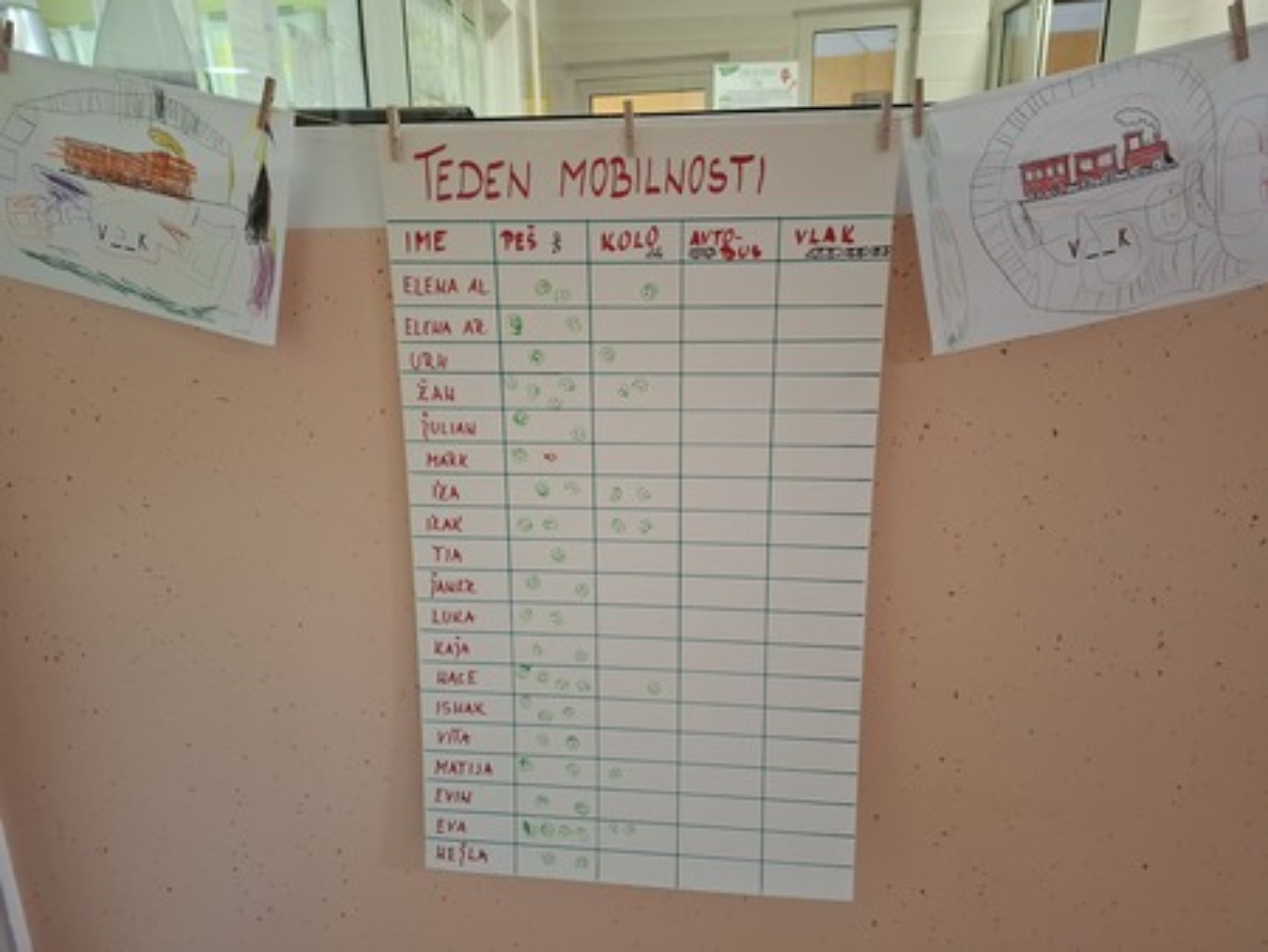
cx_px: 634
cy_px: 476
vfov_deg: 58.9
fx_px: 843
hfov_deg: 73.9
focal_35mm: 23
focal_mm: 5.54
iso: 320
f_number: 1.8
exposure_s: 1/50
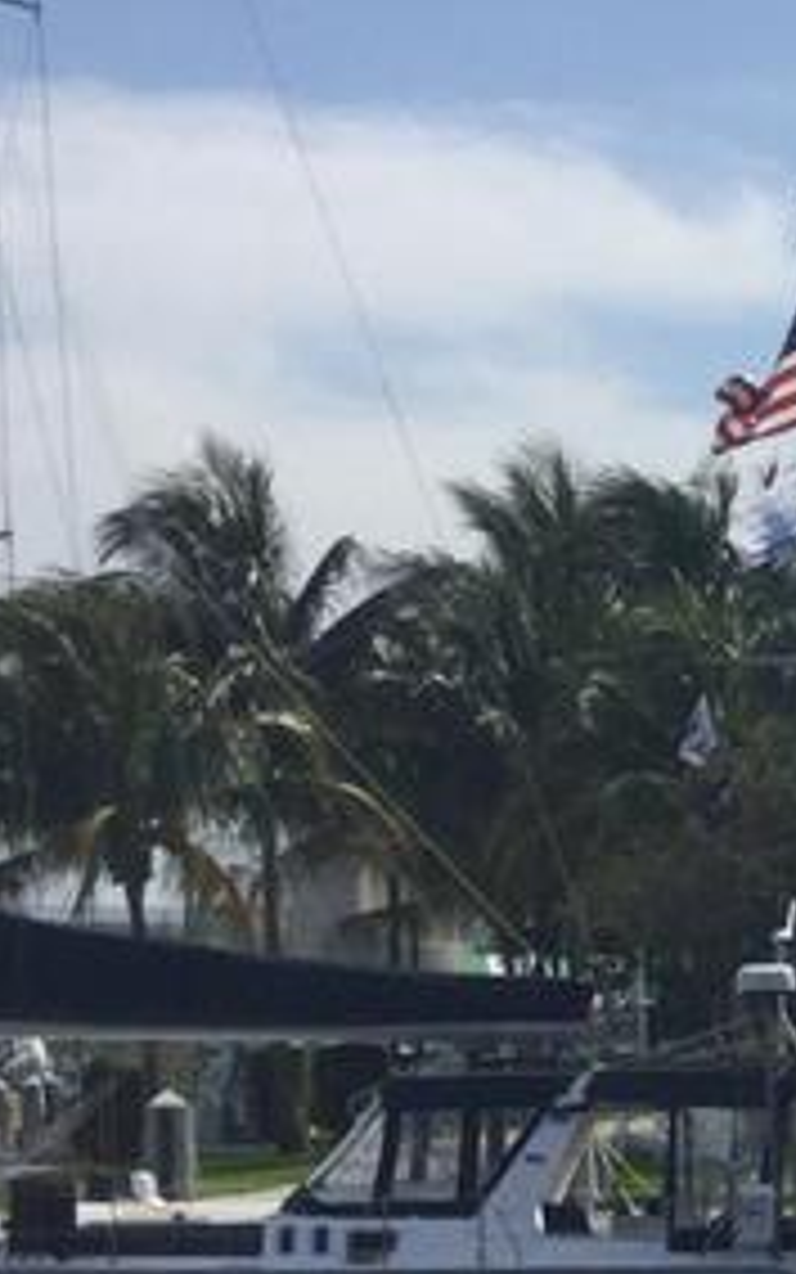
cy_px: 1215
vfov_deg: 17.2
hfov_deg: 10.1
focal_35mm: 119
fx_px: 4128
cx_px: 1677
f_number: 2.4
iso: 25
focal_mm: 3.3
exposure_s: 1/3401
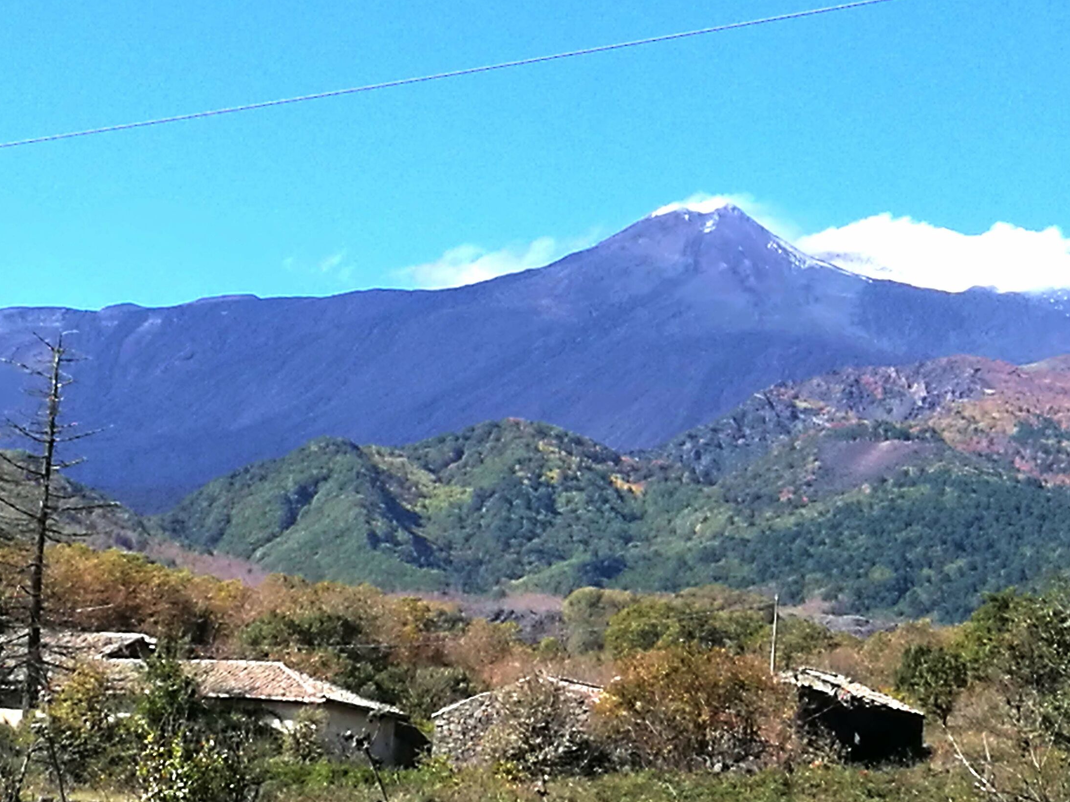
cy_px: 411
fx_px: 3647
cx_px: 574
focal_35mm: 118
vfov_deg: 12.6
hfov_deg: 16.7
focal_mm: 4.5
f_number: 2.2
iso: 50
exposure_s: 1/833
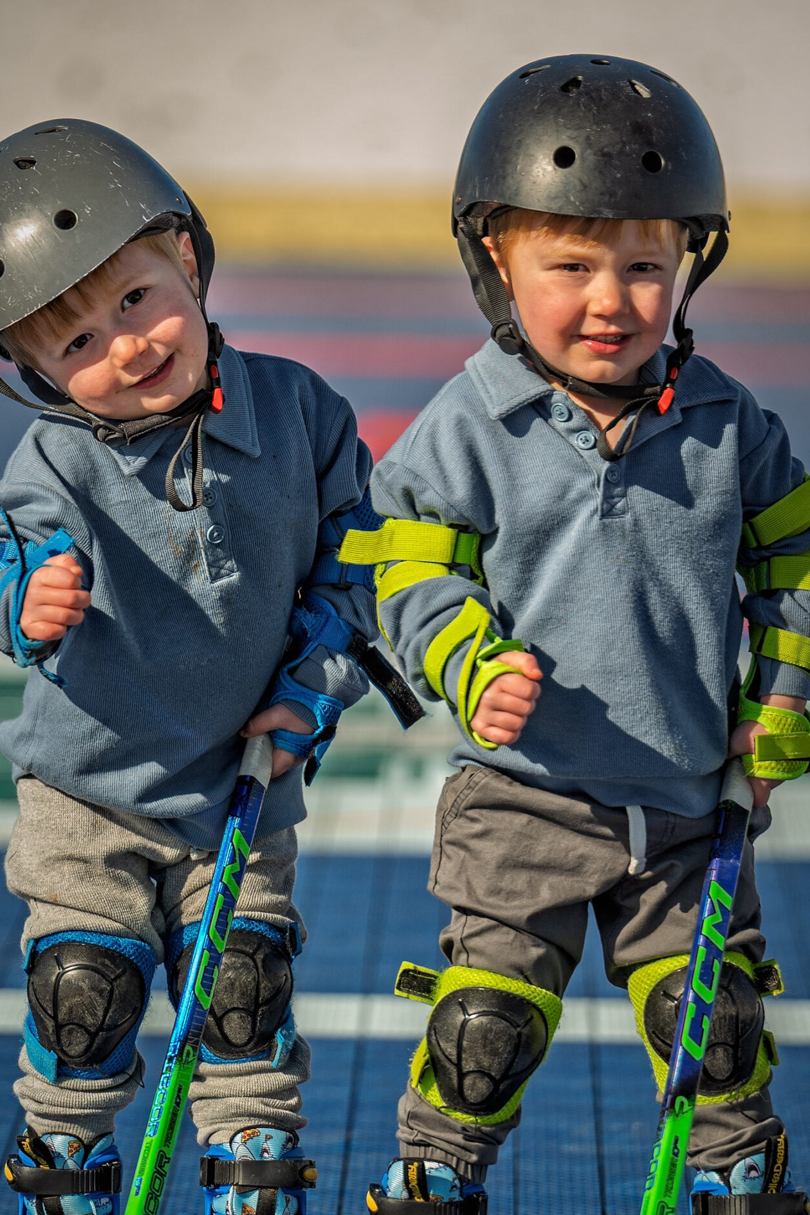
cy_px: 742
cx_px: 381
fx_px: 8236
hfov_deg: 5.6
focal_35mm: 244
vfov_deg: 8.4
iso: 200
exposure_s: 1/3200
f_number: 2.8
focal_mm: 180
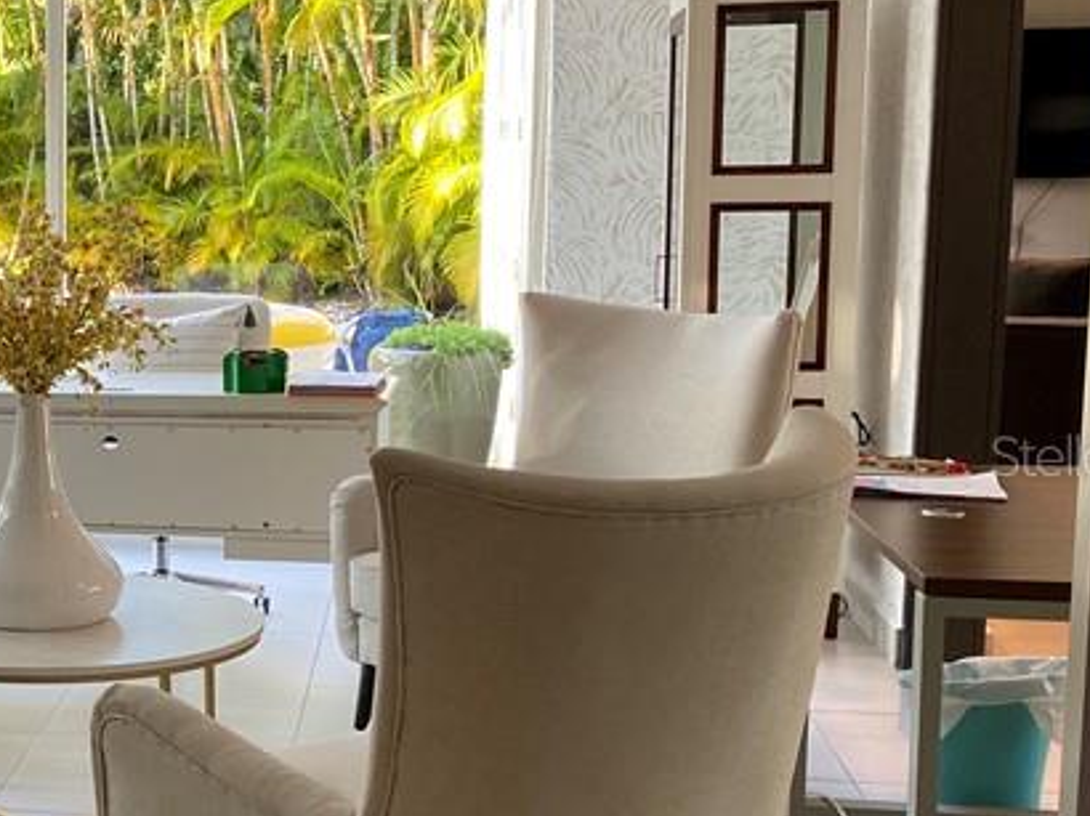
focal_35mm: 65
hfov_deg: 27.3
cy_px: 455
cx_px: -120
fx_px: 2046
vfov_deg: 22.6
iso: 100
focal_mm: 4.25
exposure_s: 1/120
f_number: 1.8
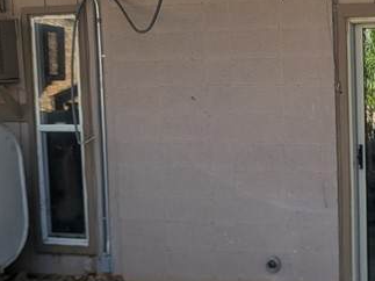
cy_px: 161
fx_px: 823
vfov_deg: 19.4
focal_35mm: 76
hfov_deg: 24.1
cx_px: 403
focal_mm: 6.81
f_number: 1.85
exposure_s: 1/636
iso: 31
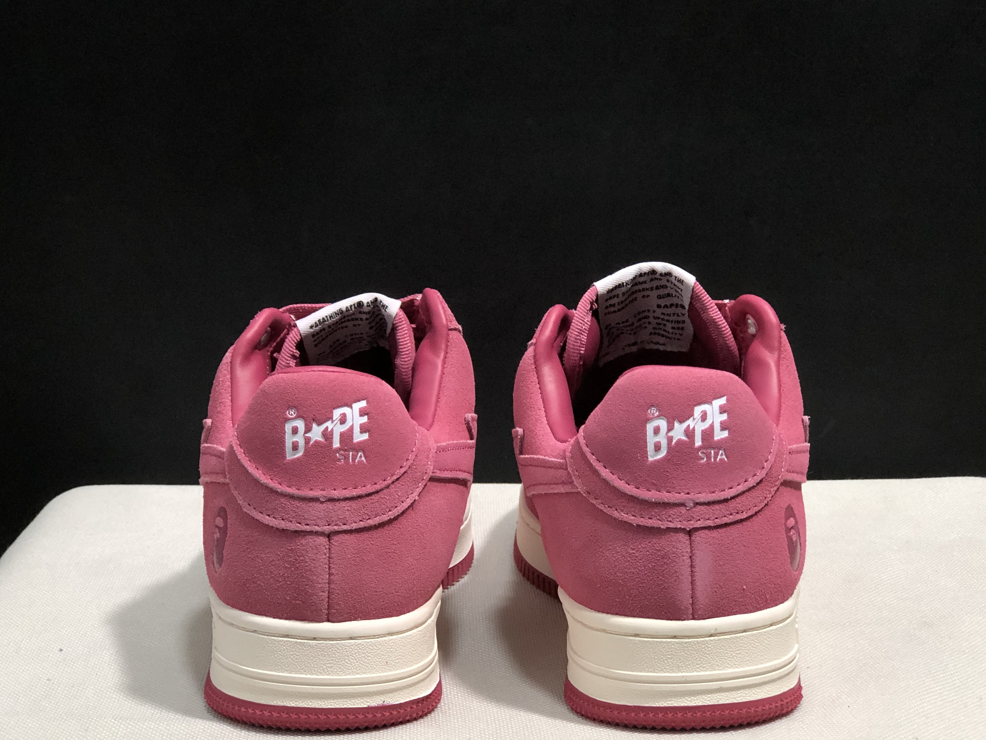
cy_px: 421
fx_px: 1851
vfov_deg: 22.6
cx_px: 509
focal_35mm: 65
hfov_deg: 29.8
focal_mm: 6.6
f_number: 2.8
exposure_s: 1/30
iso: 125
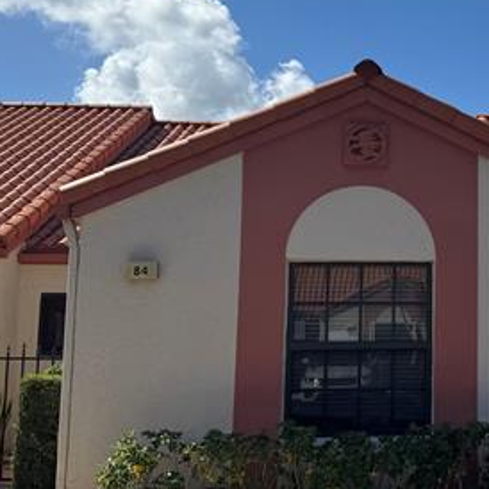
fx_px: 991
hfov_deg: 26.4
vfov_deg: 27.7
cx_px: 477
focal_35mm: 62
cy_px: 200
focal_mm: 6.76
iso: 80
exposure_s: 1/6410
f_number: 1.78
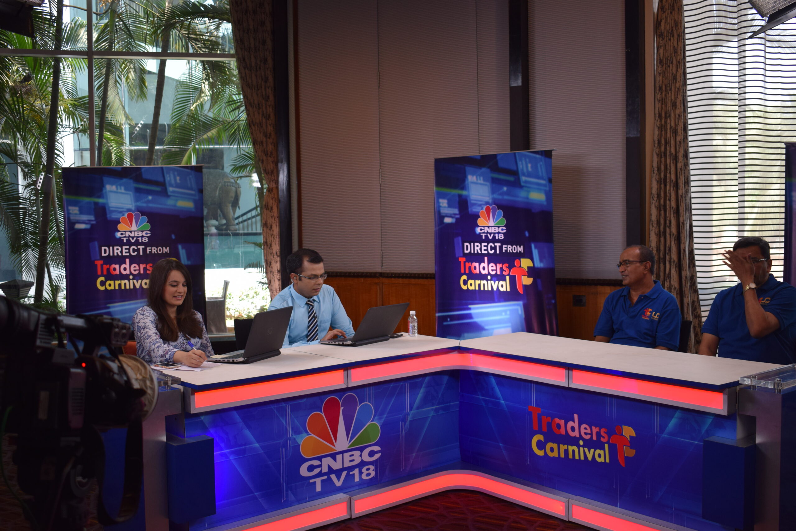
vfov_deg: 34.2
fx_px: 862
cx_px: 398
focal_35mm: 39
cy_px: 266
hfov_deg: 49.6
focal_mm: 26
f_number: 4
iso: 400
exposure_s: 1/60
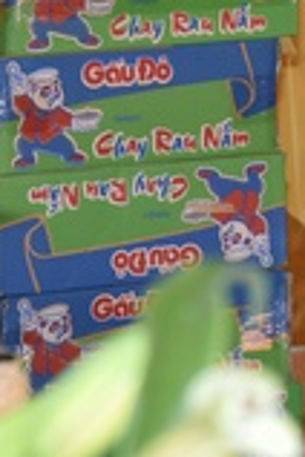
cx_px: 716
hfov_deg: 4.0
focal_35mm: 335
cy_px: -141
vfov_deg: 6.1
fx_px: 4257
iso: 1000
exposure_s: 1/200
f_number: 5.6
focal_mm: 82
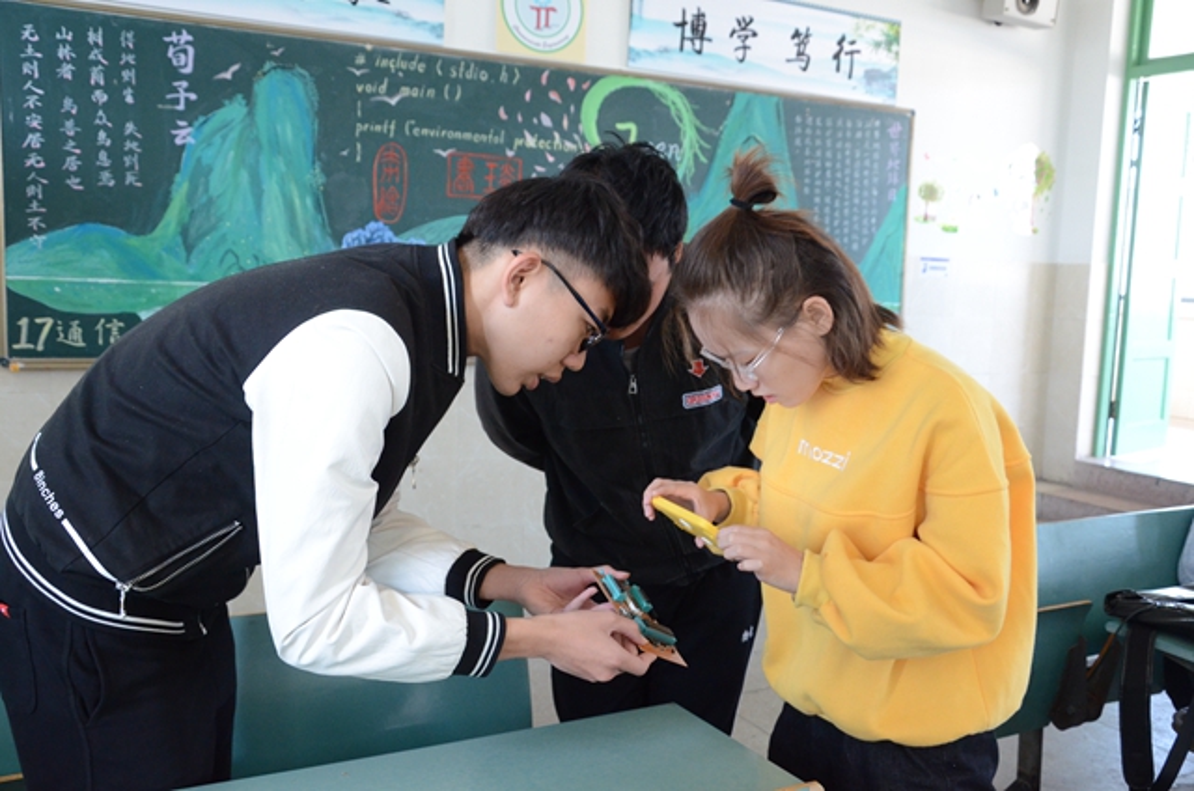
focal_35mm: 36
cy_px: 396
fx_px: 1192
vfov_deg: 36.7
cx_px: 597
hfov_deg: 53.2
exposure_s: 1/60
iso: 2200
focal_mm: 24
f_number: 5.6
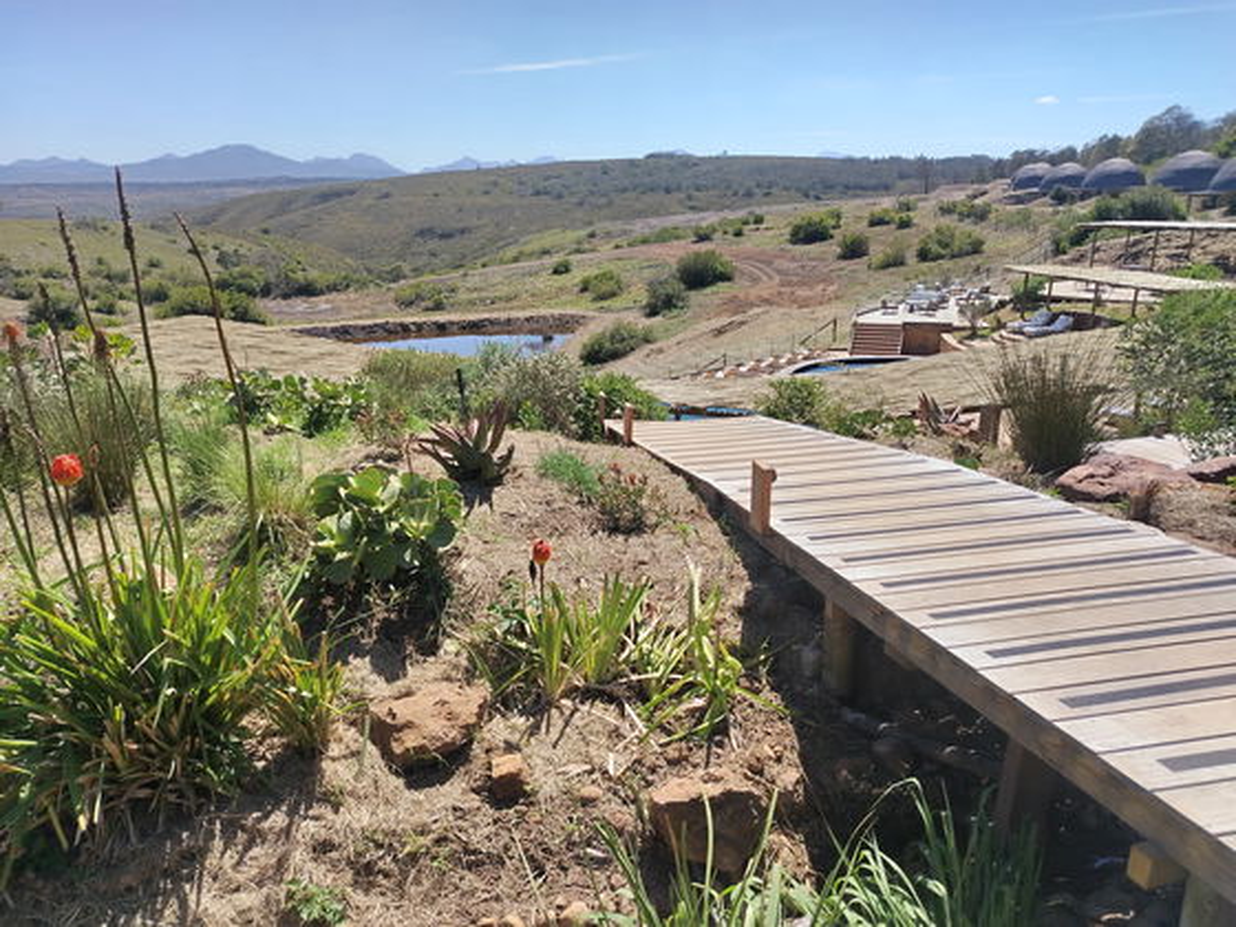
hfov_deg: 71.6
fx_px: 857
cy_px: 464
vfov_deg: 56.8
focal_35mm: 24
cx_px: 618
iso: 100
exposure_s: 1/659
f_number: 1.75
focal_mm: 5.25
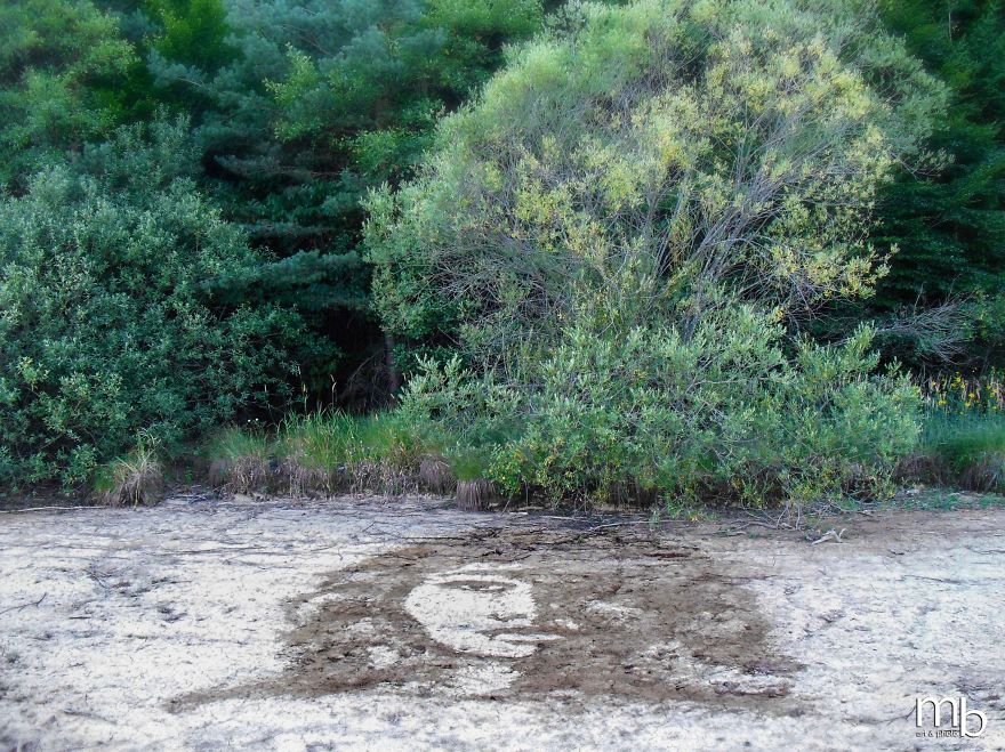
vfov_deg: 39.6
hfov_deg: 51.4
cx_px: 502
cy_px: 376
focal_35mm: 36
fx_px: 1045
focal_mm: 6.3
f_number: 3.1
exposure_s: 1/80
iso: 200
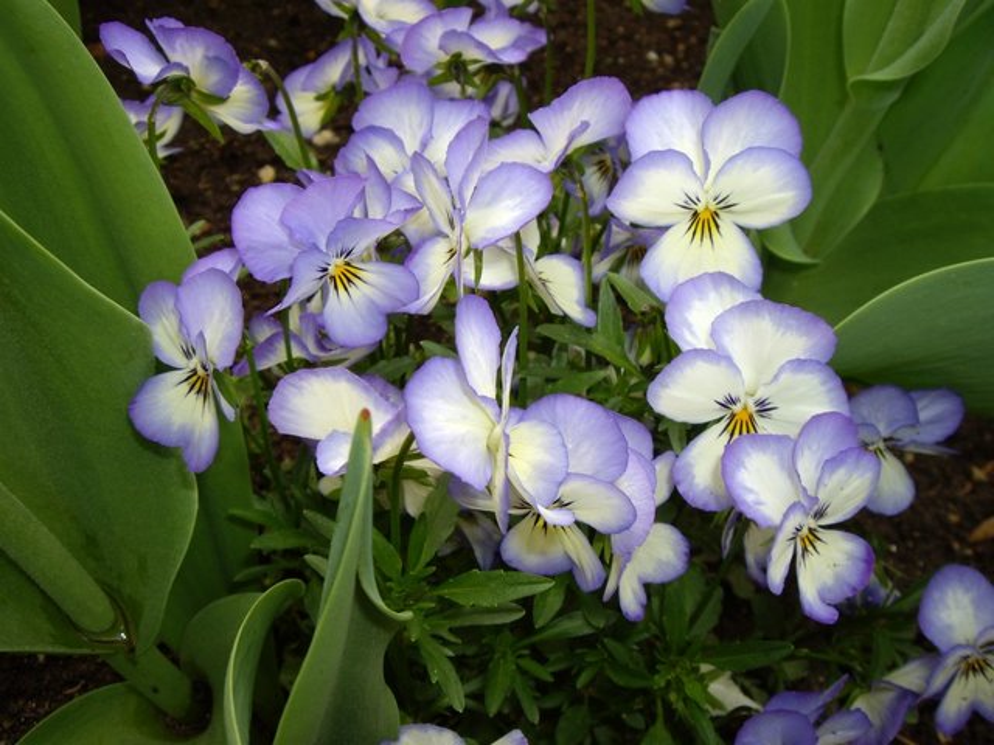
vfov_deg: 37.7
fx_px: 1091
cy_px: 372
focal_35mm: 38
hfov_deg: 49.0
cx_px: 497
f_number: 4.3
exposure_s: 1/40
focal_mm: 6.2
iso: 50
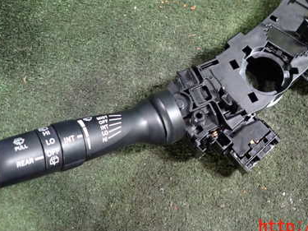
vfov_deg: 35.0
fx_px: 356
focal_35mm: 40
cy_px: 53
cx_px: 198
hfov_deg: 46.3
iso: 640
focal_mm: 4.5
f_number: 2
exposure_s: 1/30
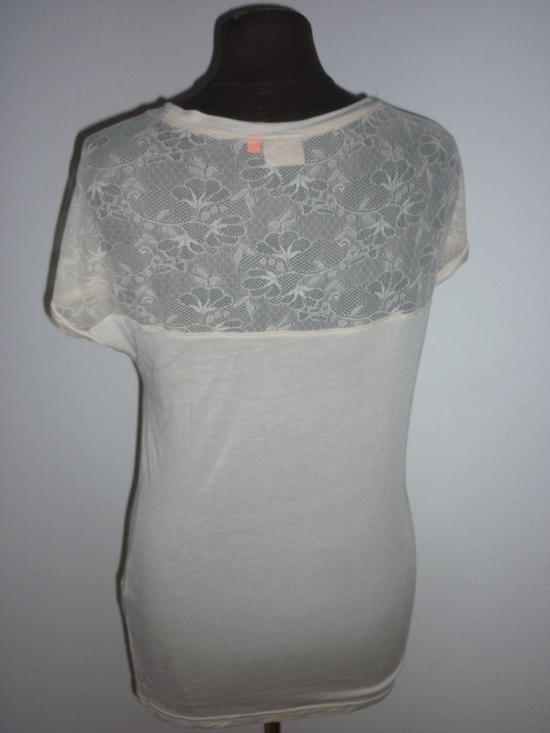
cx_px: 275
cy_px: 366
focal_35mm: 36
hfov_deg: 39.7
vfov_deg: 51.4
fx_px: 763
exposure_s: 1/125
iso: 100
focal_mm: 5.9
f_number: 2.9
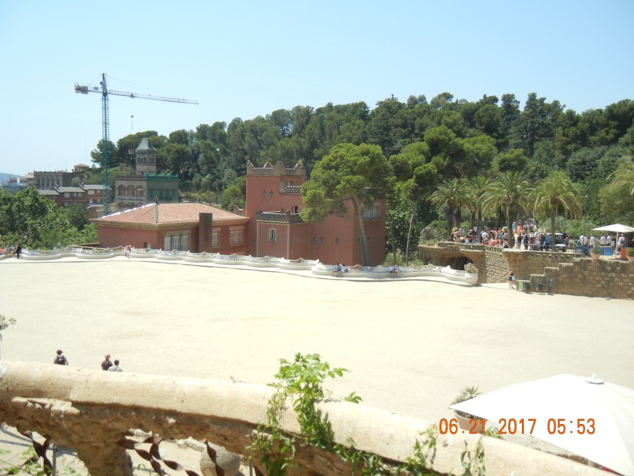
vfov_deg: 41.8
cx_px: 317
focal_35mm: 34
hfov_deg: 54.0
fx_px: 623
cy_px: 238
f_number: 7.2
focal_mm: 6.2
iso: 160
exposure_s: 1/276
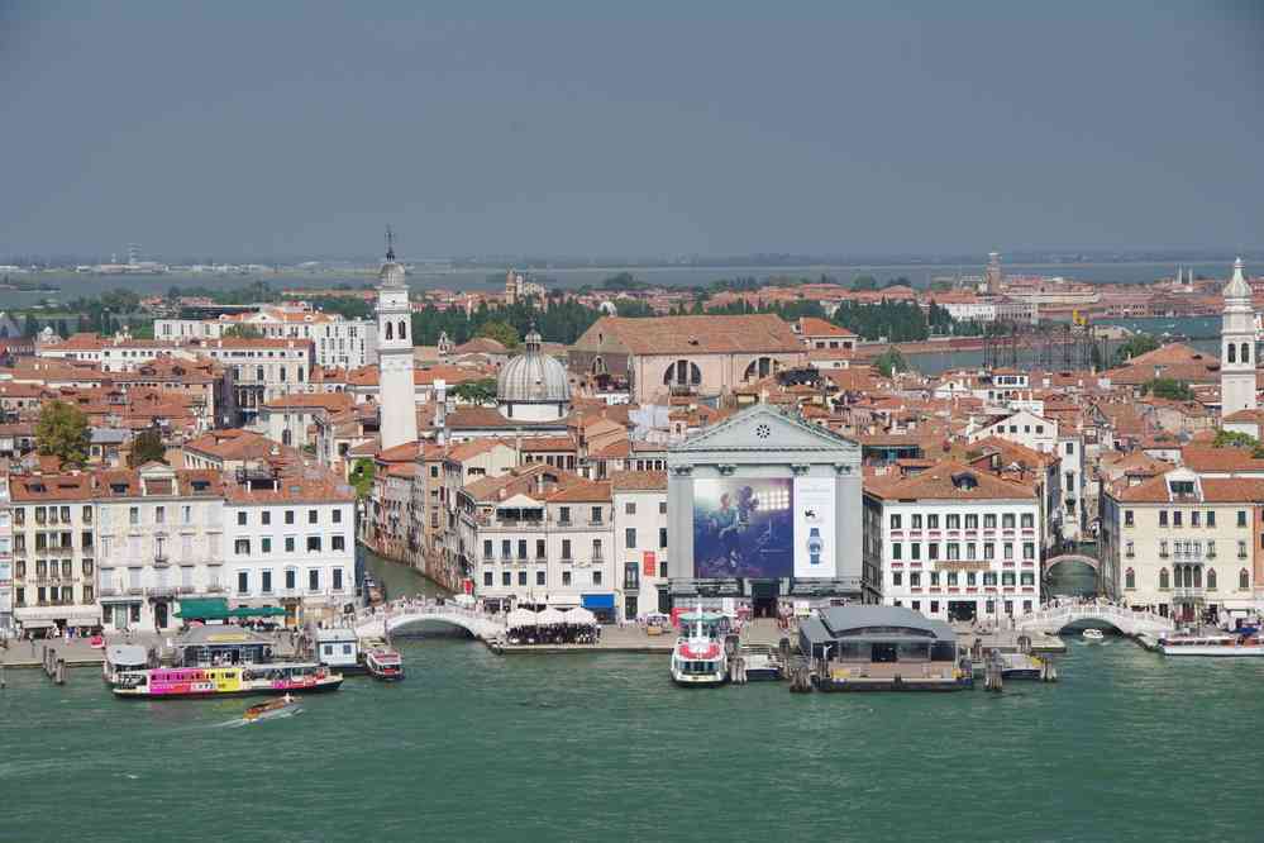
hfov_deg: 17.5
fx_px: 4108
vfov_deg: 11.7
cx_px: 632
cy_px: 422
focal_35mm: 117
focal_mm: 77.5
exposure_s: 1/125
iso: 200
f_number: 11
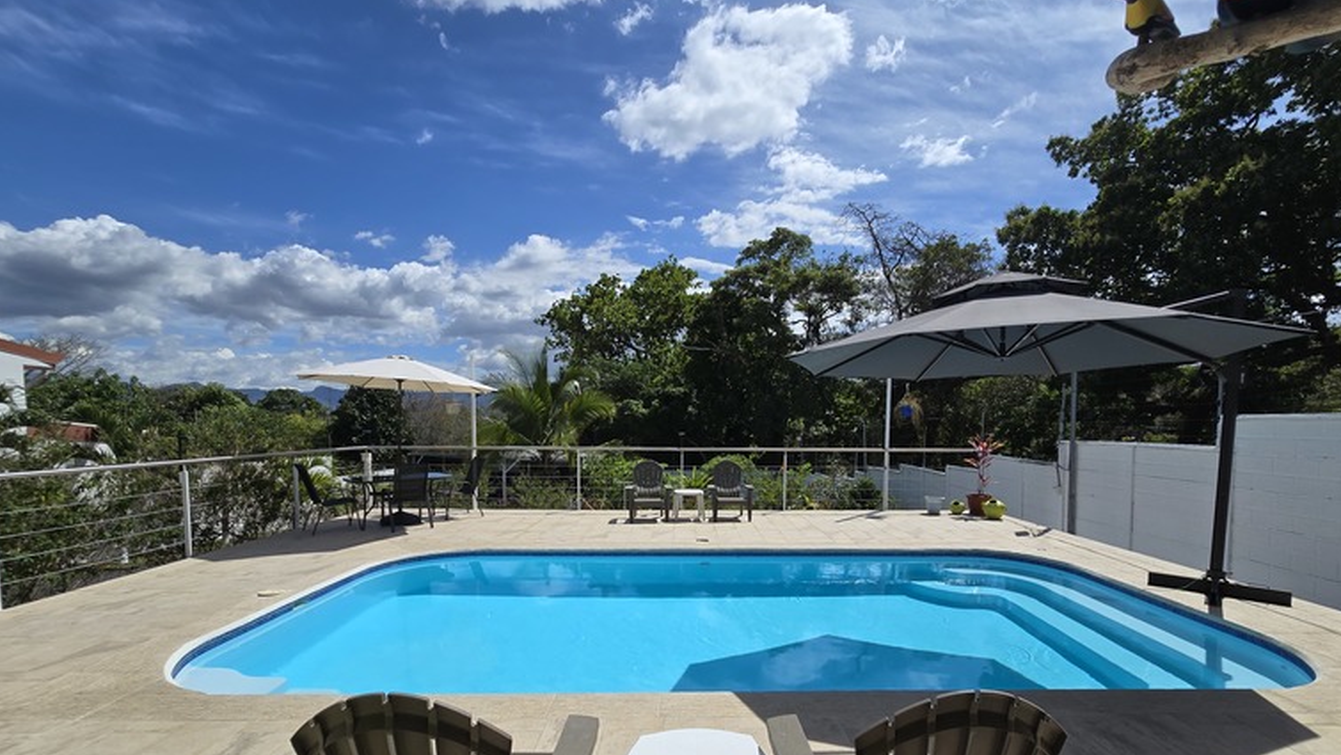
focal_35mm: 15
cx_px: 696
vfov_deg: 69.5
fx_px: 533
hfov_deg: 102.9
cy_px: 469
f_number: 2.2
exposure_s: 1/4579
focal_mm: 2.2
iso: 50
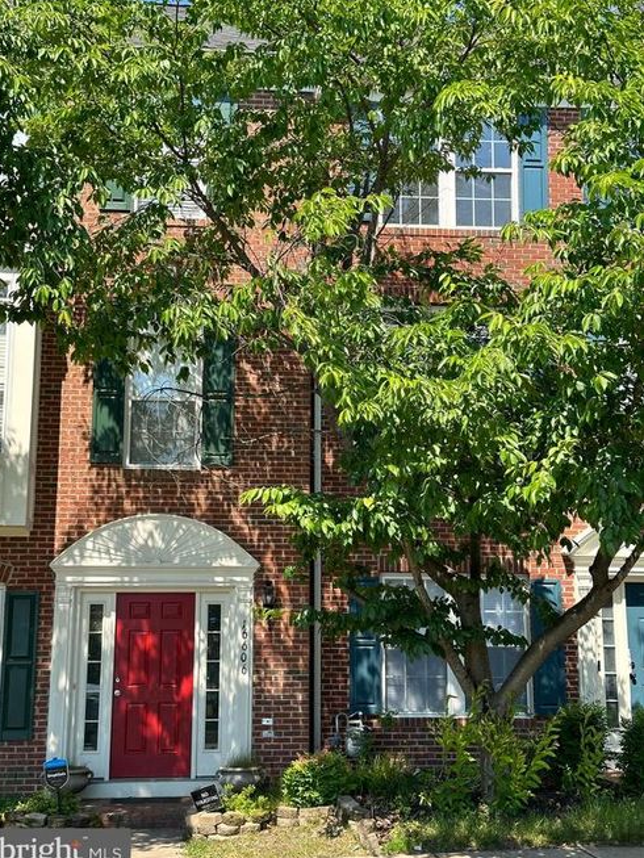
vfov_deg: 38.9
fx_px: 1215
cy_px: 437
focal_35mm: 49
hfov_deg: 29.7
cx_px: 317
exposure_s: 1/1258
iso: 64
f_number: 1.78
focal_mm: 6.86
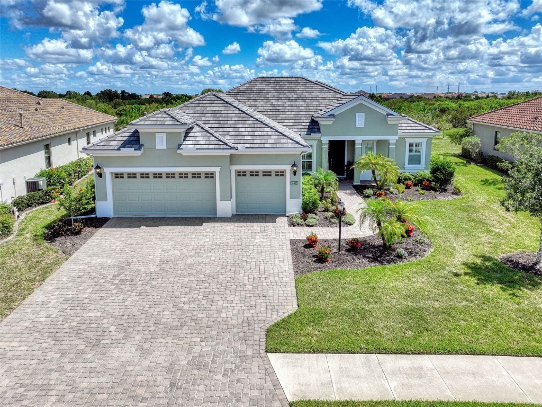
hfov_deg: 71.6
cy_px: 204
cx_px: 271
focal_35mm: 24
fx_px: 376
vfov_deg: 56.8
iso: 100
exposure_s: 1/3200
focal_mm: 12.3
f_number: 3.5
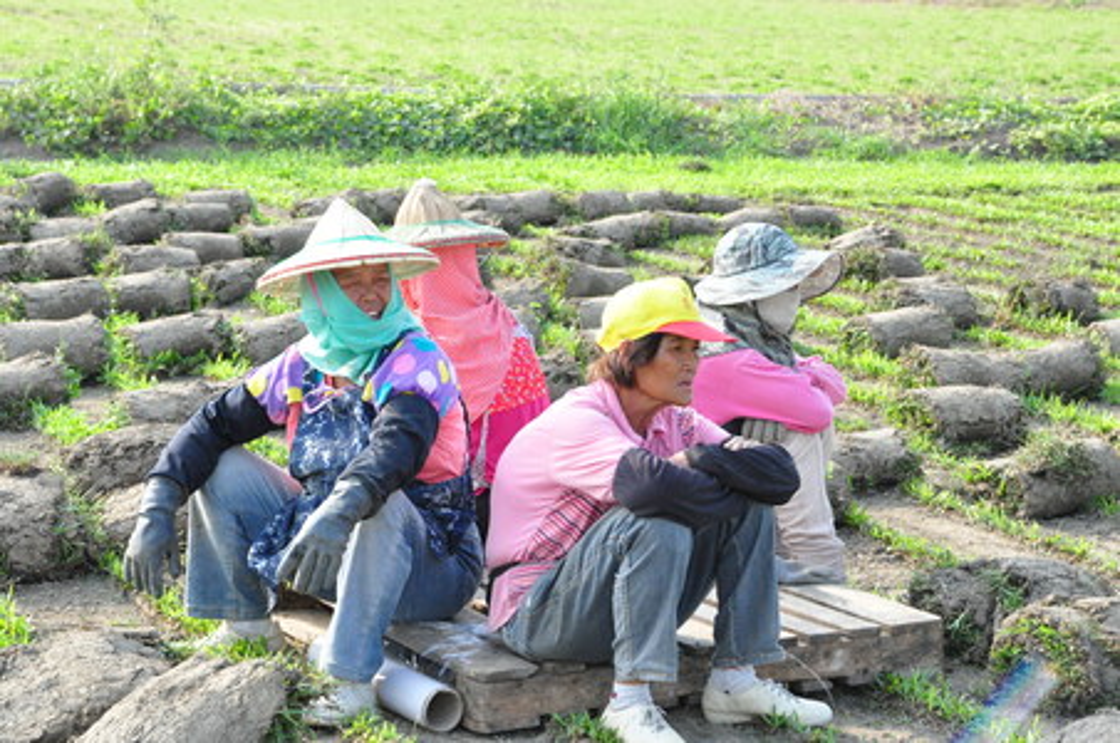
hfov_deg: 21.9
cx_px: 560
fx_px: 2889
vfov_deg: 14.7
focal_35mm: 93
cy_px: 372
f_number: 9
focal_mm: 62
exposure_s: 1/640
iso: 1600
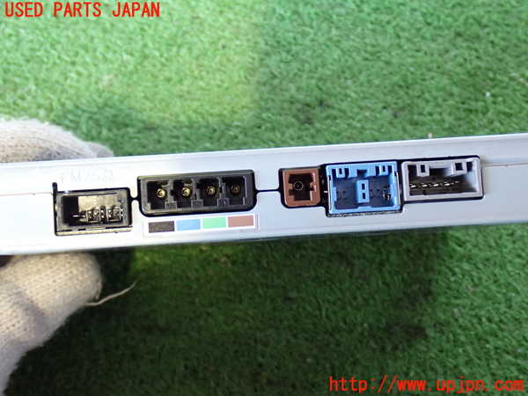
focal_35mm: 47
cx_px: 264
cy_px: 198
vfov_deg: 30.9
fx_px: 717
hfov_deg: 40.4
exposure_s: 1/25
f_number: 3.1
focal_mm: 8.4
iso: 800
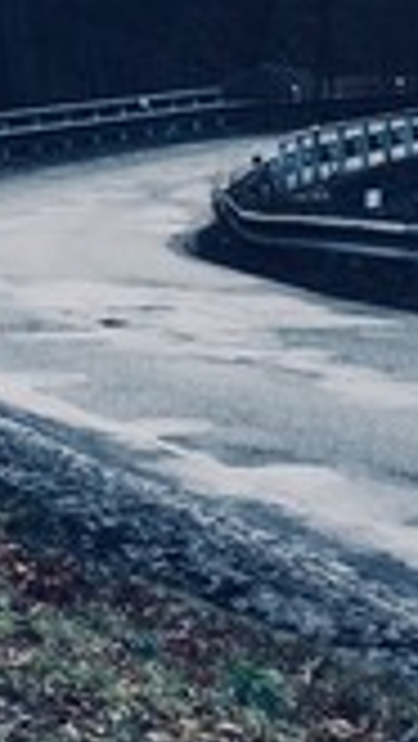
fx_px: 3010
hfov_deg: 7.7
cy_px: 22
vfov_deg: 13.9
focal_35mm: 153
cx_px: -292
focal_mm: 4.15
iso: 25
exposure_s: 1/128
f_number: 2.2
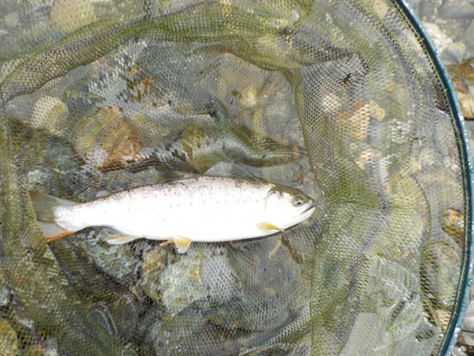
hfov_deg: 51.1
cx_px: 193
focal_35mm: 36
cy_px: 208
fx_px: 493
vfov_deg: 39.5
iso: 125
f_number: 3.3
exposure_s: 1/320
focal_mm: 4.1
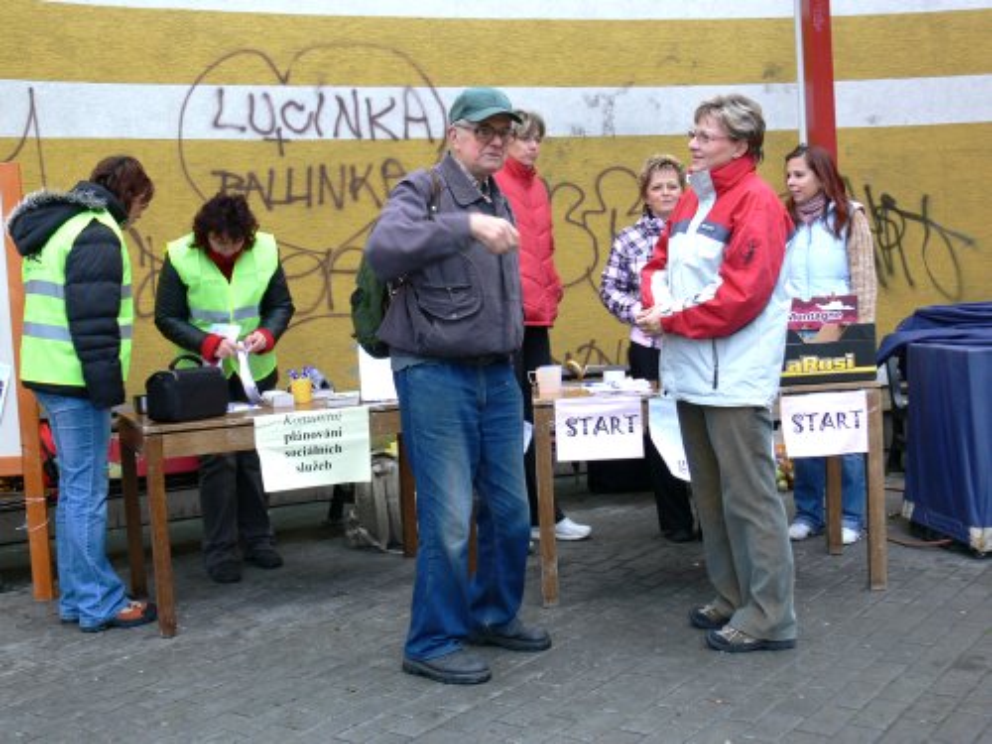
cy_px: 372
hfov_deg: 45.8
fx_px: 1175
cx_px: 496
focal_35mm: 41
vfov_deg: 35.1
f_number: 2.8
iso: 80
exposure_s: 1/30
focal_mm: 8.8
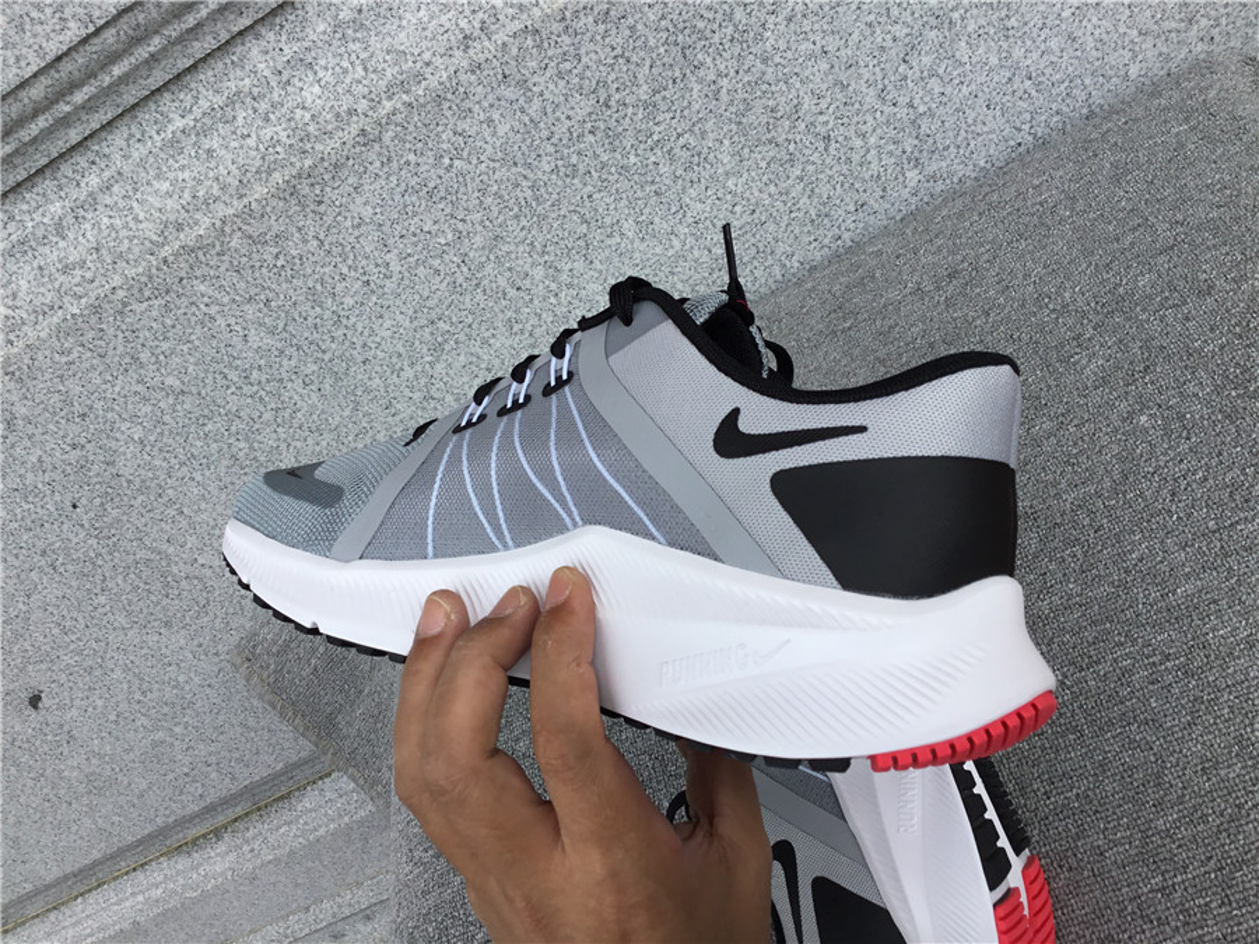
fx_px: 1127
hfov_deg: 58.4
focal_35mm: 31
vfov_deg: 45.4
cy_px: 472
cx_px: 630
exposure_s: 1/673
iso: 25
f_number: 2.4
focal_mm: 3.3
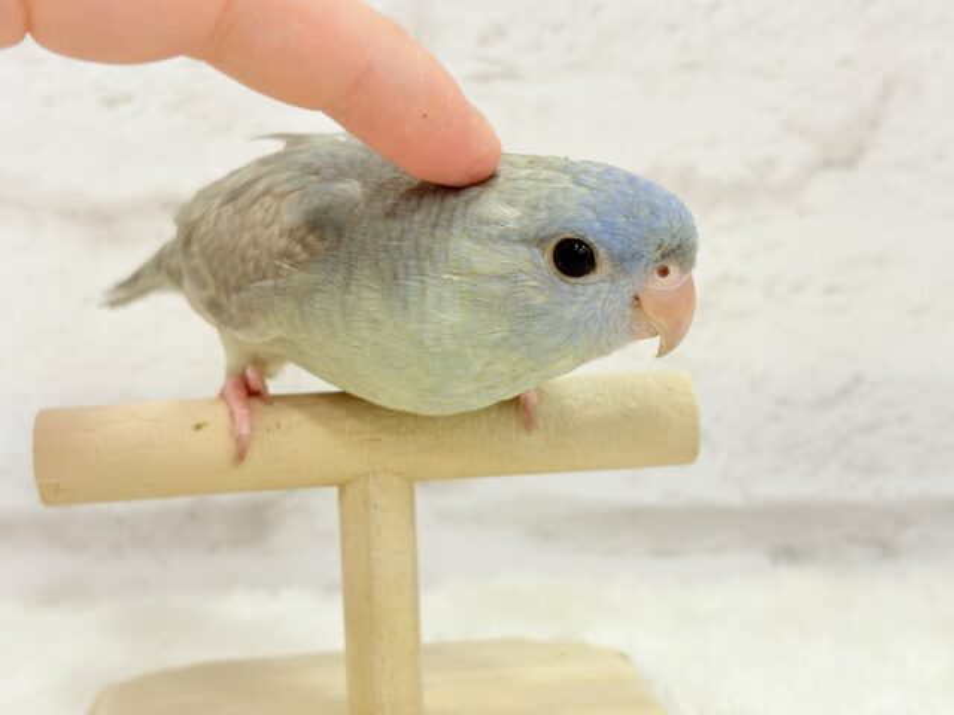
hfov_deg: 36.8
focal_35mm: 52
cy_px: 358
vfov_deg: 28.0
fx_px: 1433
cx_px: 477
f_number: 1.6
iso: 50
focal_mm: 5.96
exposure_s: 1/50
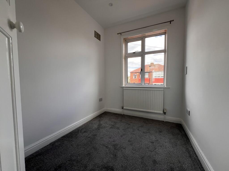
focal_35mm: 13
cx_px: 114
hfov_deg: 106.2
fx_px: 86
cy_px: 86
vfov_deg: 89.9
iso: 32
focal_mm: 1.57
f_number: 1.8
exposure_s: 1/147
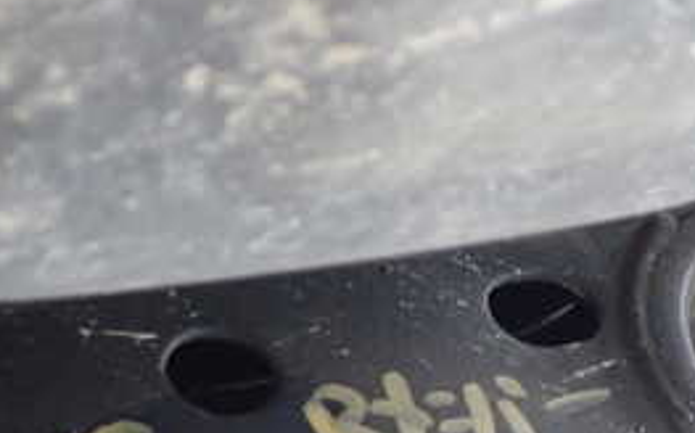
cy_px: 404
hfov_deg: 23.6
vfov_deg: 14.8
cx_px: 510
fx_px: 1647
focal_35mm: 87
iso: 800
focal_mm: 6.37
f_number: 2.5
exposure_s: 1/15
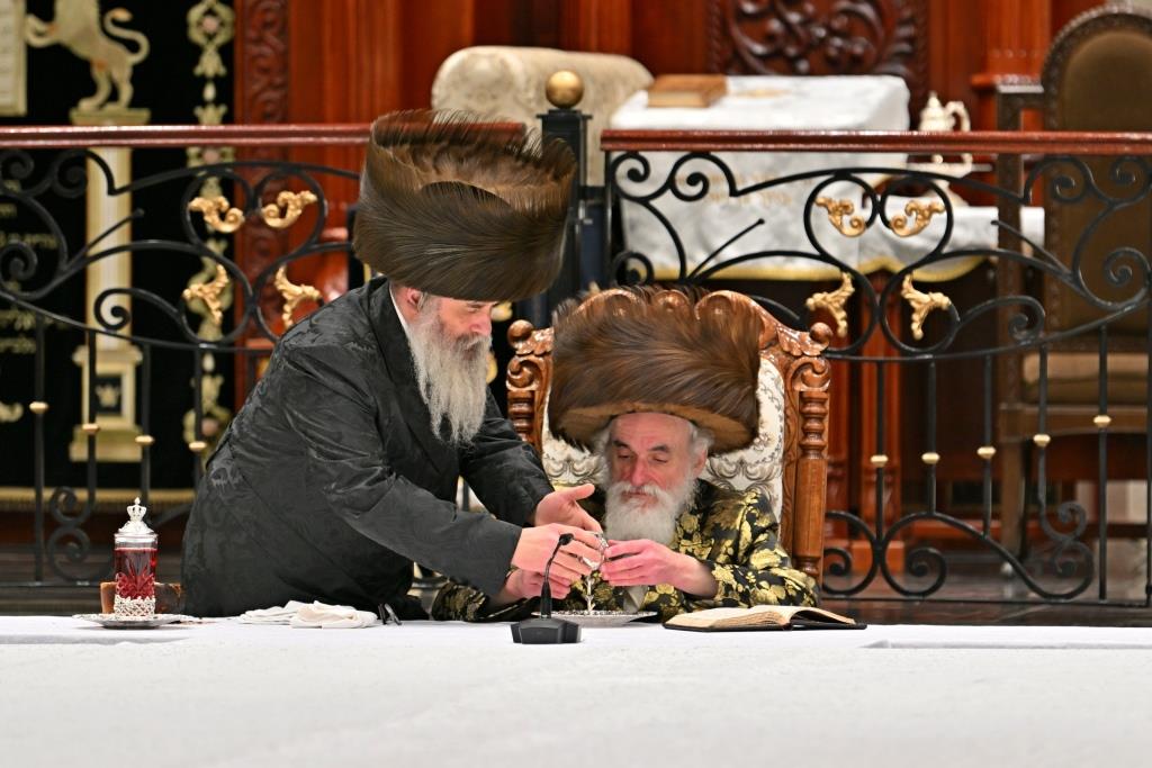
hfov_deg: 7.9
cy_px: 384
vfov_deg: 5.2
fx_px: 8385
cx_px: 576
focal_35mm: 262
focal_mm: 175
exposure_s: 1/320
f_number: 2.8
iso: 200
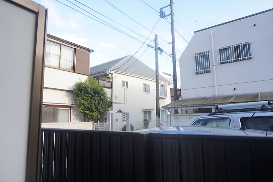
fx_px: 182
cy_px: 91
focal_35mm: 24
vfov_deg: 53.0
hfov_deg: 73.8
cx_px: 136
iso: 100
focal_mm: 16
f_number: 6.3
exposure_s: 1/80
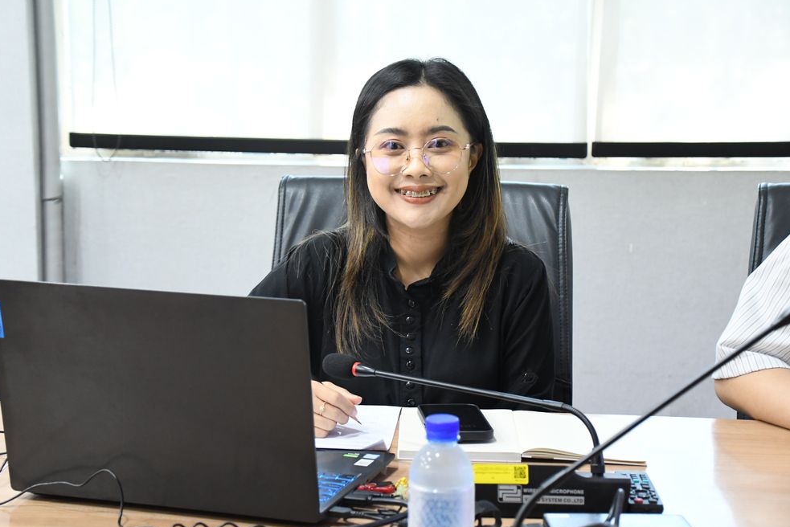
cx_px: 380
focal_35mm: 75
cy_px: 266
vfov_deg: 18.2
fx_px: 1646
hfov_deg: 27.0
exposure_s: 1/100
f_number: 5
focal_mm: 48
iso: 3200
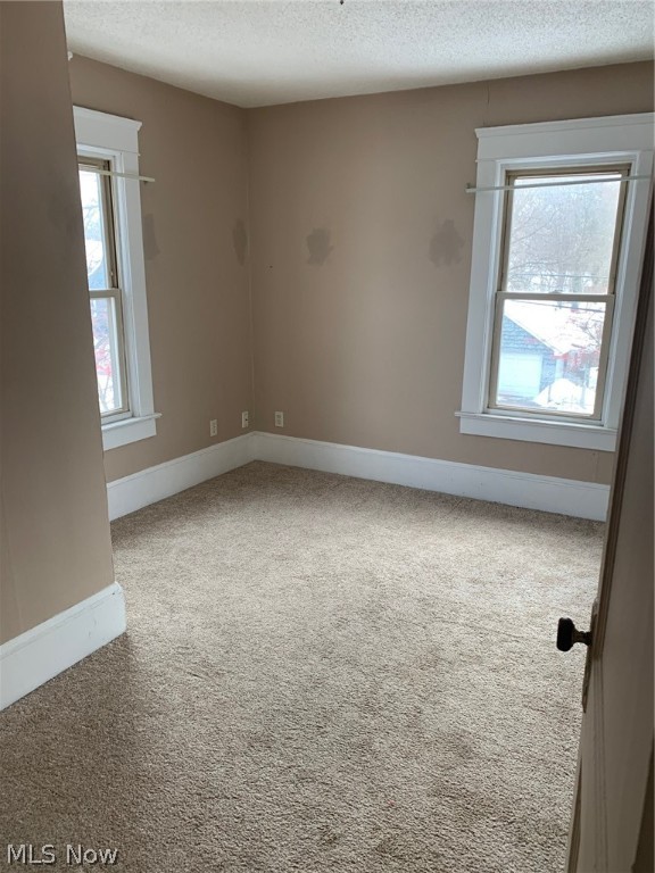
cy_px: 436
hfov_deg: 53.1
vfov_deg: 67.3
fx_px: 656
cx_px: 328
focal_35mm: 26
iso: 100
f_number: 1.8
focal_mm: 4.25
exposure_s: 1/94
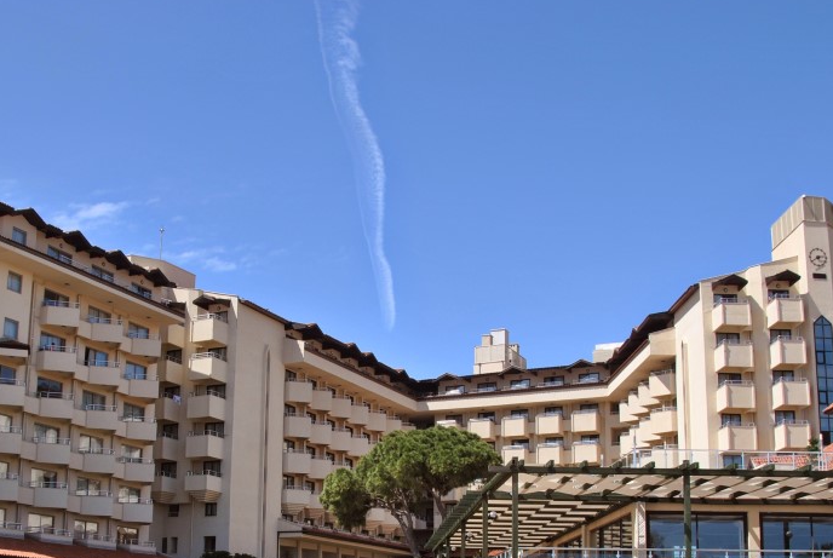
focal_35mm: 45
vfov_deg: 29.3
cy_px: 449
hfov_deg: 43.4
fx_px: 1043
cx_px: 358
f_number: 9
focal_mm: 18
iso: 100
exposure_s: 1/320
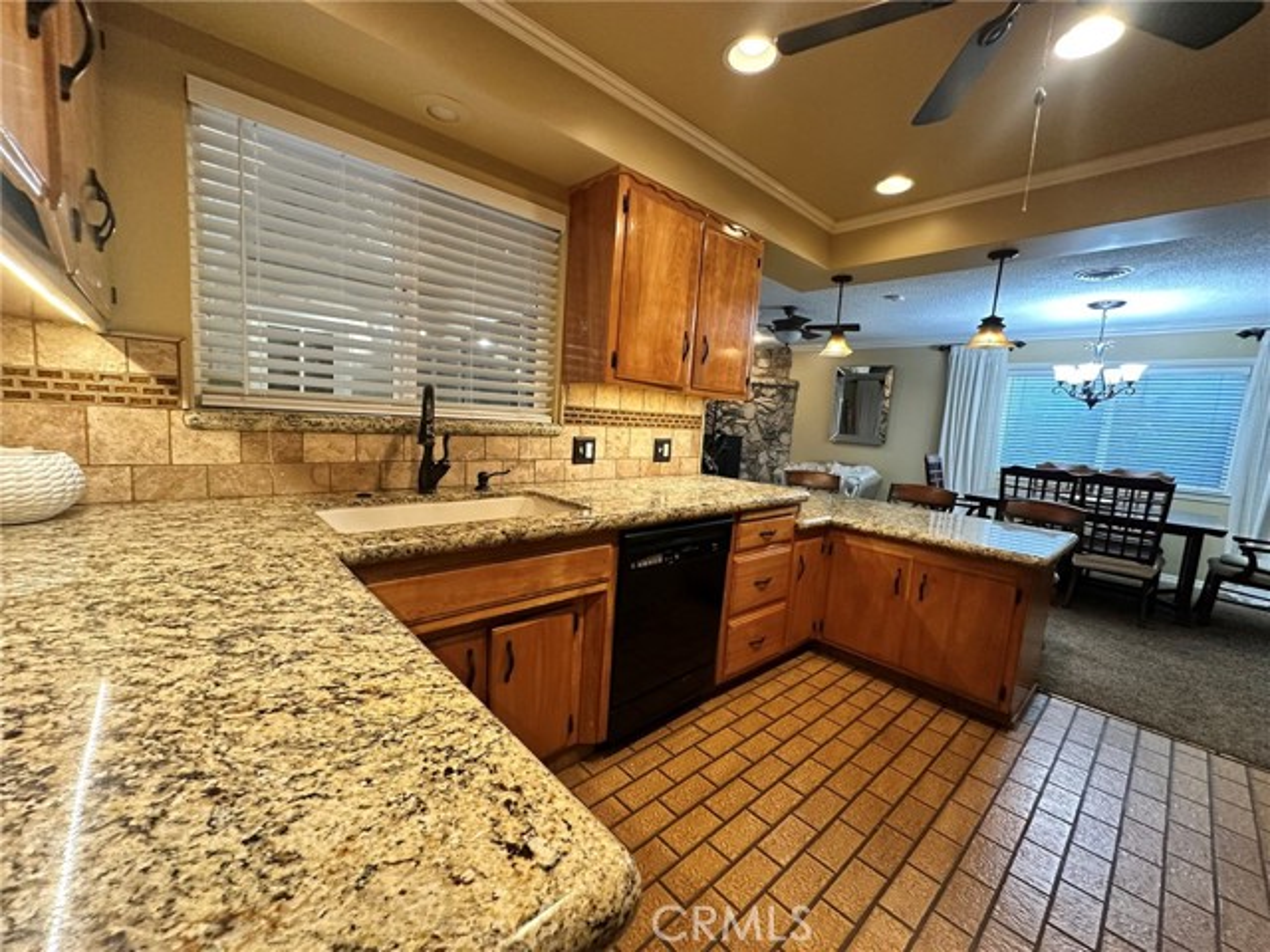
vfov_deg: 85.7
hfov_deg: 102.1
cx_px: 635
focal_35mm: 14
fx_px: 514
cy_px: 476
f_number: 2.2
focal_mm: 2.22
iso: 400
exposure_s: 1/60
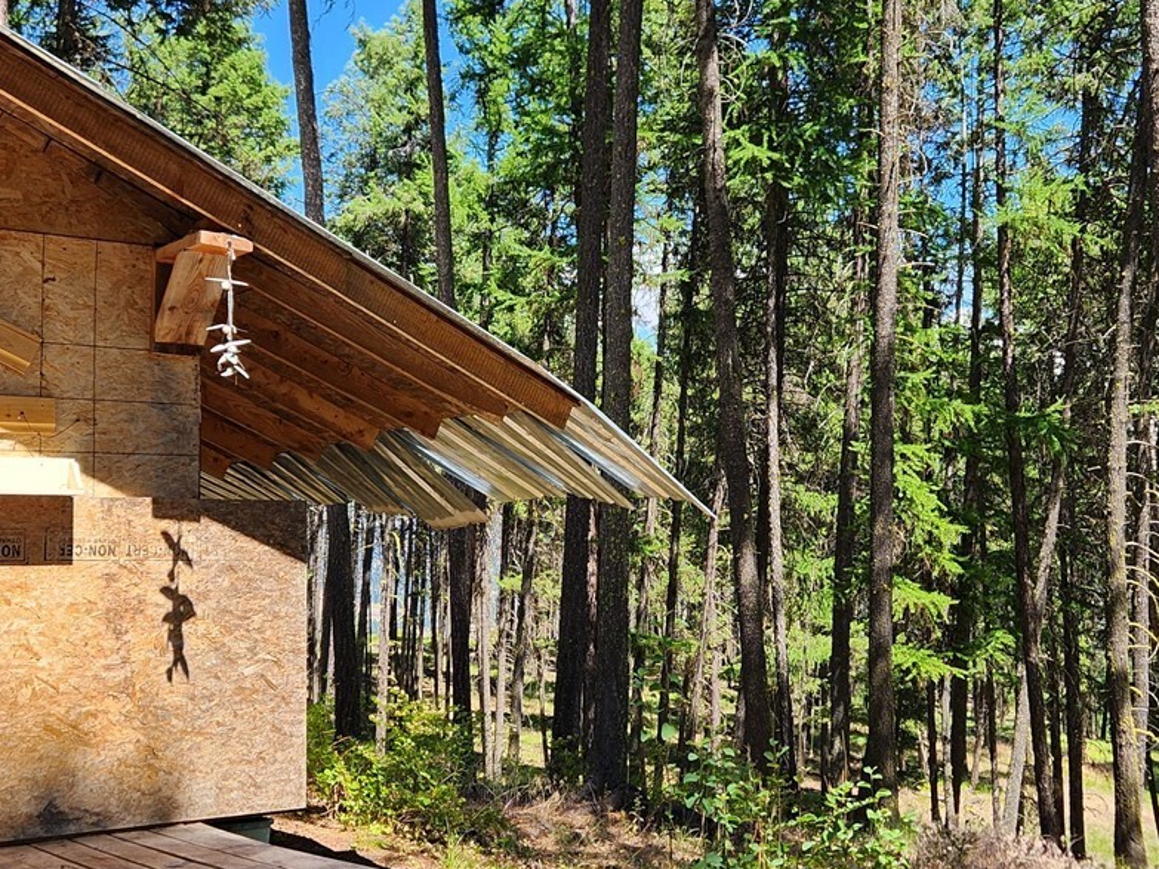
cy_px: 412
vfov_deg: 30.9
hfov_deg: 40.4
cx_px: 628
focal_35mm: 47
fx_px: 1573
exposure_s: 1/657
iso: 20
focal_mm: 5.4
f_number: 1.8
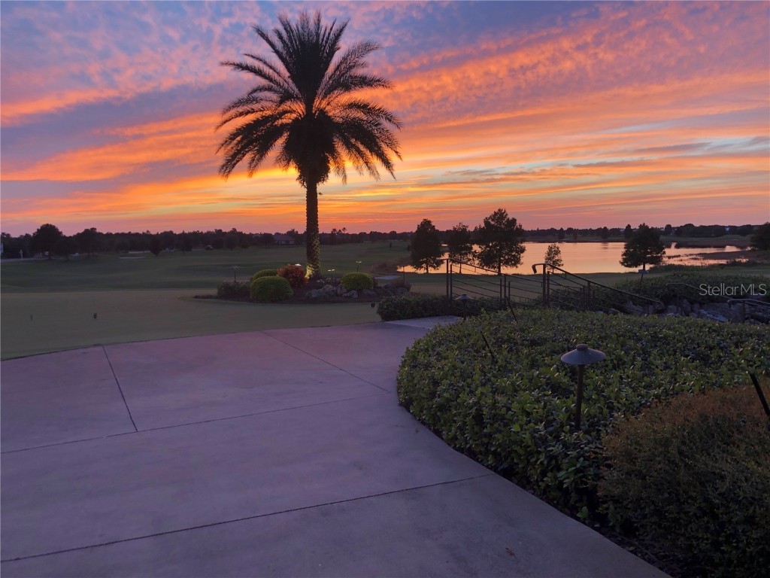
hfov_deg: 63.4
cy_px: 289
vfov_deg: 49.7
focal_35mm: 28
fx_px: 623
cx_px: 385
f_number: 1.8
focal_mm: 4
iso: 125
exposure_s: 1/120
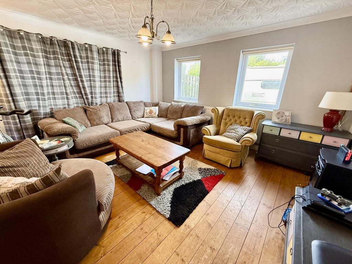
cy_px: 132
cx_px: 176
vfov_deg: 85.7
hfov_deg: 102.1
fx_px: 142
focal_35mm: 14
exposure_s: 1/100
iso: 320
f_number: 2.2
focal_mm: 2.22
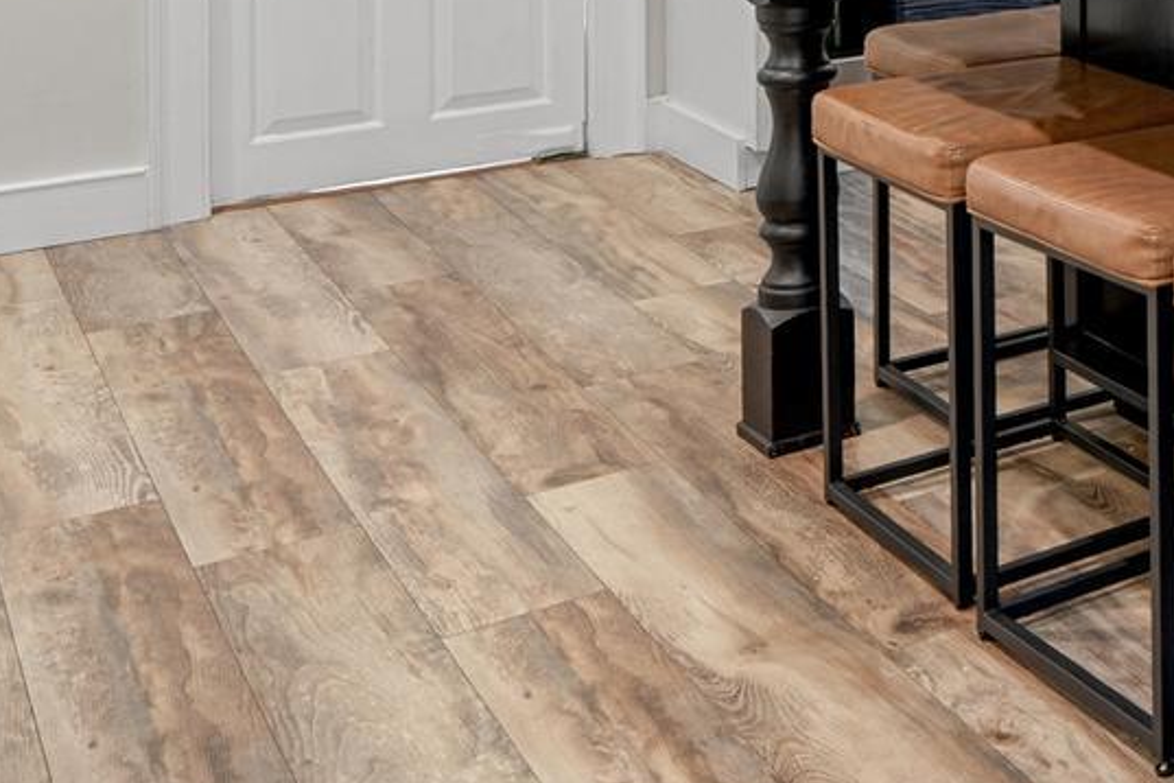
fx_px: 1989
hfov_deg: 26.1
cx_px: 1666
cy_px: -325
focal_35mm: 61
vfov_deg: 19.8
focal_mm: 16
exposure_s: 1/2.5
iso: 400
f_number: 8
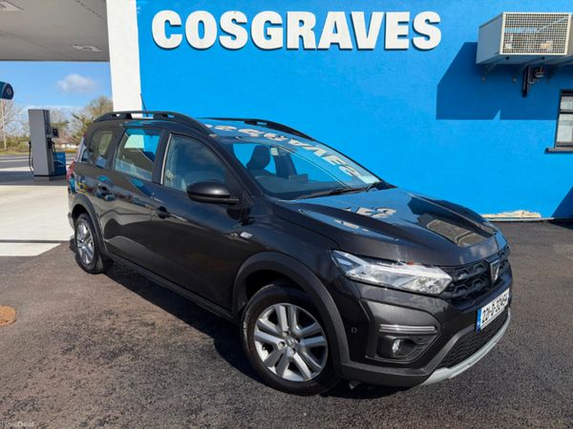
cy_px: 214
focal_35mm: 24
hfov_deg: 71.6
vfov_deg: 56.8
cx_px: 286
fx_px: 397
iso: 80
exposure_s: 1/5319
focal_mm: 6.76
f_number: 1.78
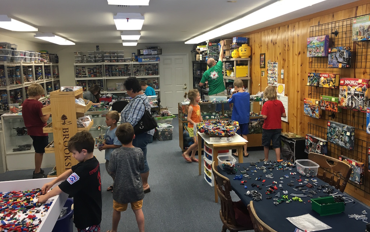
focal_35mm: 31
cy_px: 110
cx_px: 186
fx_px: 313
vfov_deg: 40.6
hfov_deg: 61.2
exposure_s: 1/30
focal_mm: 4.15
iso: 32
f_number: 2.2
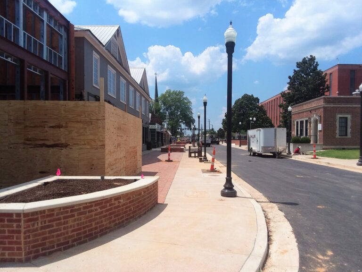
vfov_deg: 51.4
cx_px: 181
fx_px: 282
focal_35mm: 27
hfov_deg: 65.3
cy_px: 136
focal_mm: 2.91
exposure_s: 1/2784
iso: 50
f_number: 1.9
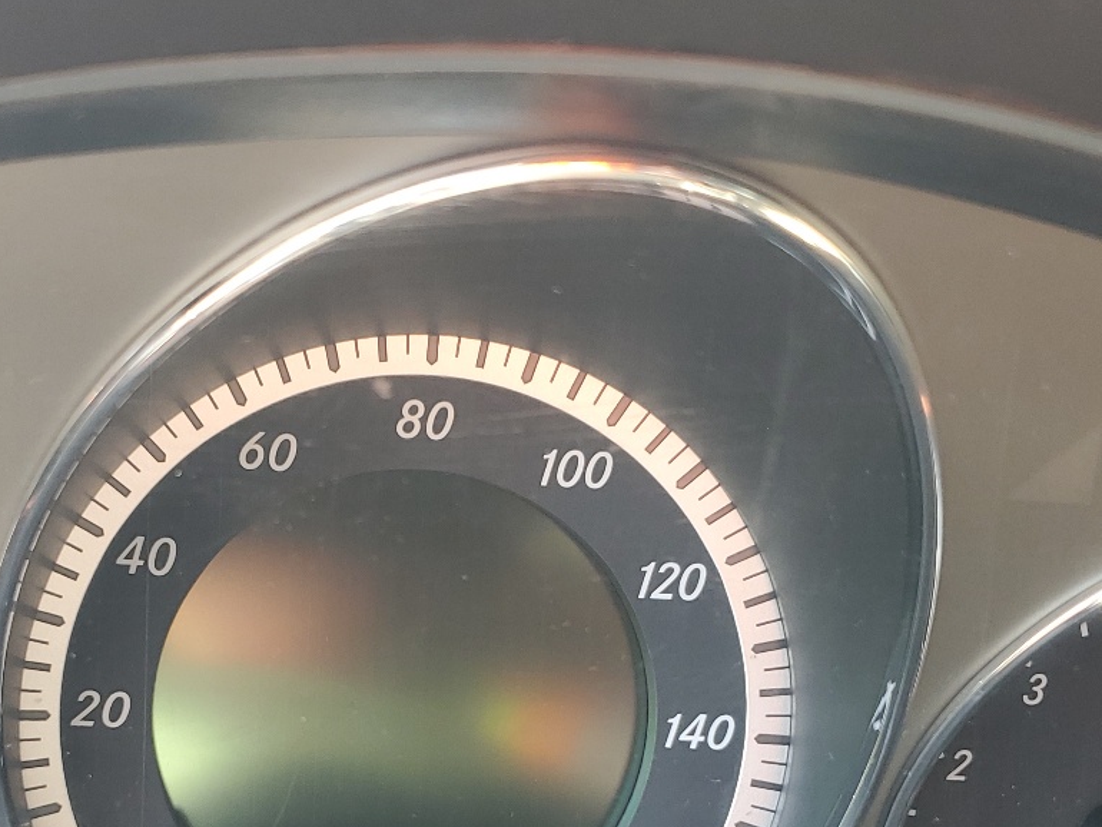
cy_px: 774
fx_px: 1720
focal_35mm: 54
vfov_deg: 26.0
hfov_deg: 35.3
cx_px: 415
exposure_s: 1/60.2
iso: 54
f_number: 1.5
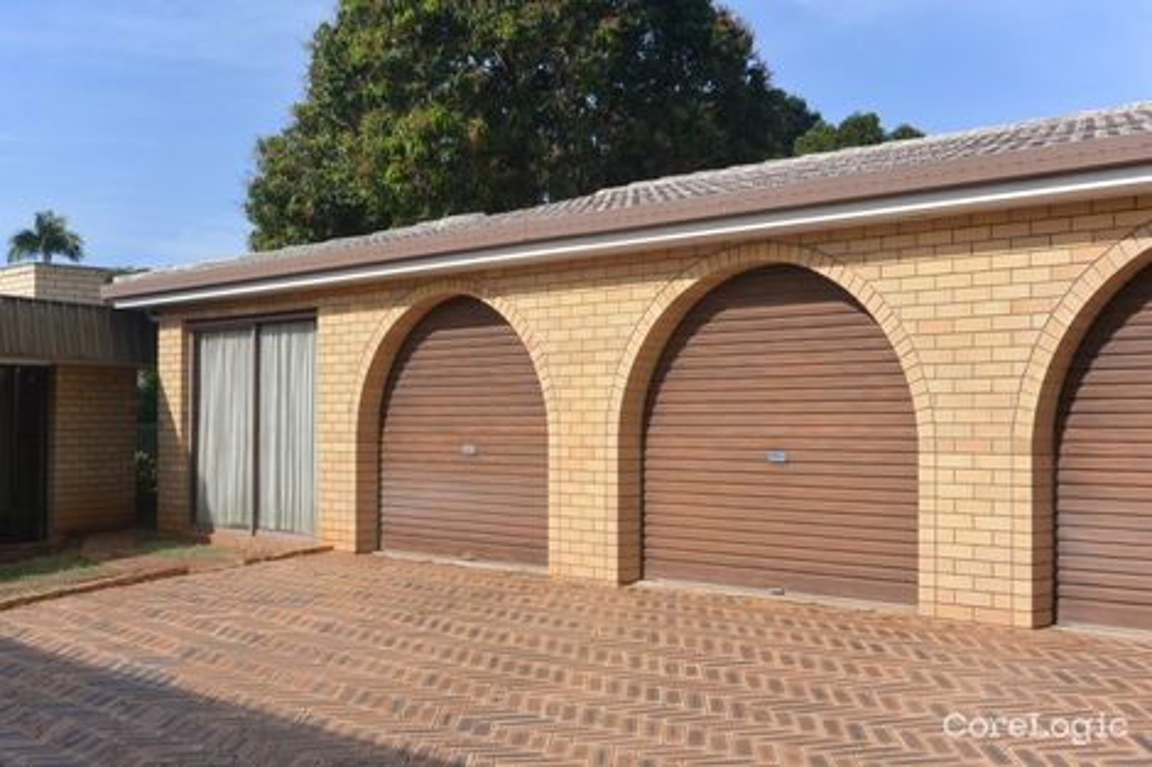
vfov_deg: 30.5
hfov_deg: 44.5
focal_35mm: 44
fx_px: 1407
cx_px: 576
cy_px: 384
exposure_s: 1/1000
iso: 160
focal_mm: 16.3
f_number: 5.6
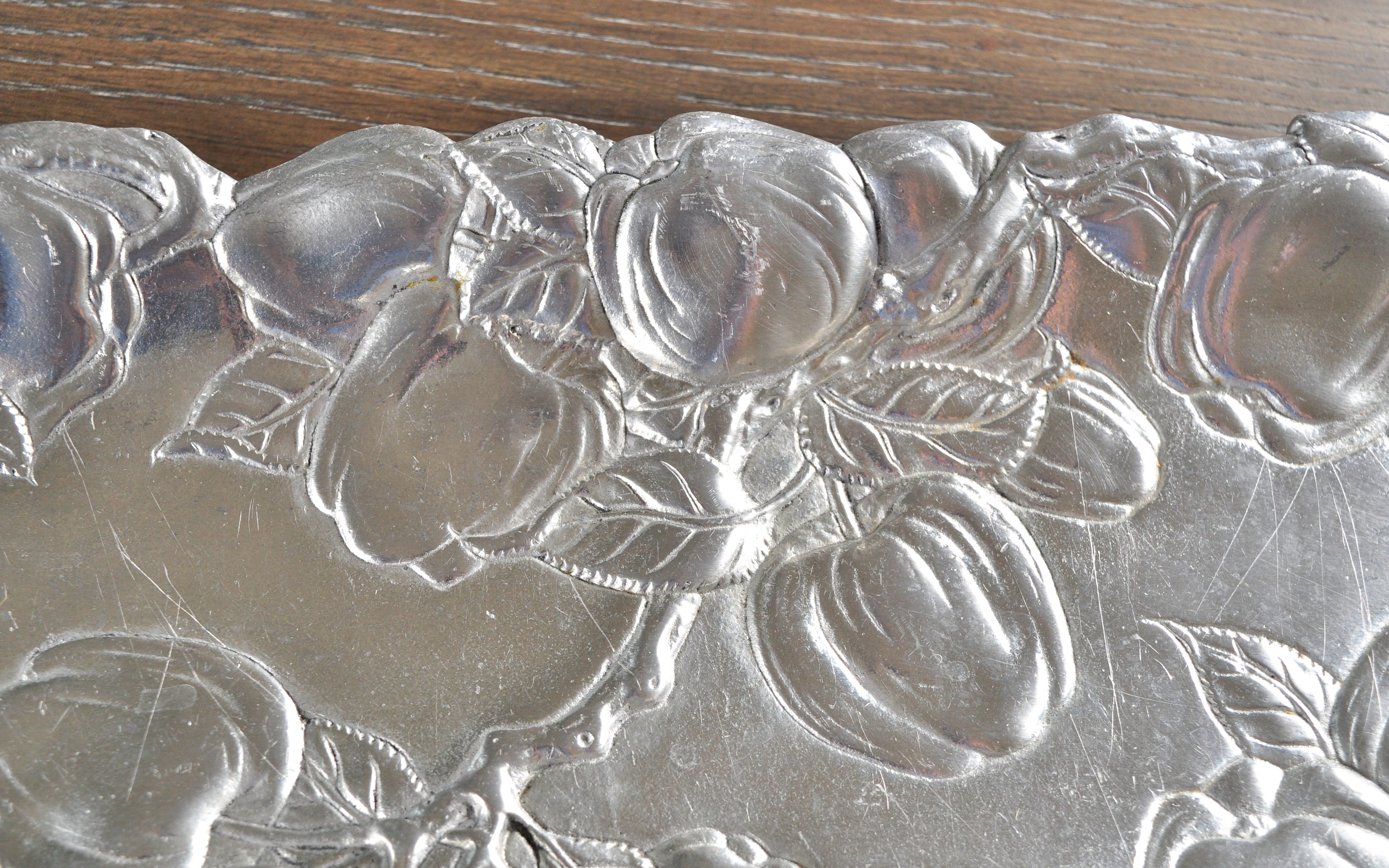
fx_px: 1969
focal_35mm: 52
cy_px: 446
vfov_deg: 24.9
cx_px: 694
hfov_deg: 38.9
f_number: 7.1
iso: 400
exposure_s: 1/125
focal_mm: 34
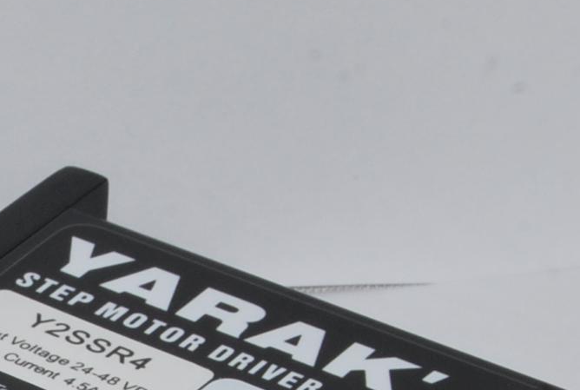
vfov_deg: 4.4
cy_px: 664
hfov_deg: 6.5
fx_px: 5039
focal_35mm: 312
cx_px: -438
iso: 200
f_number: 22
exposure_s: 1/60
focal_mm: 48
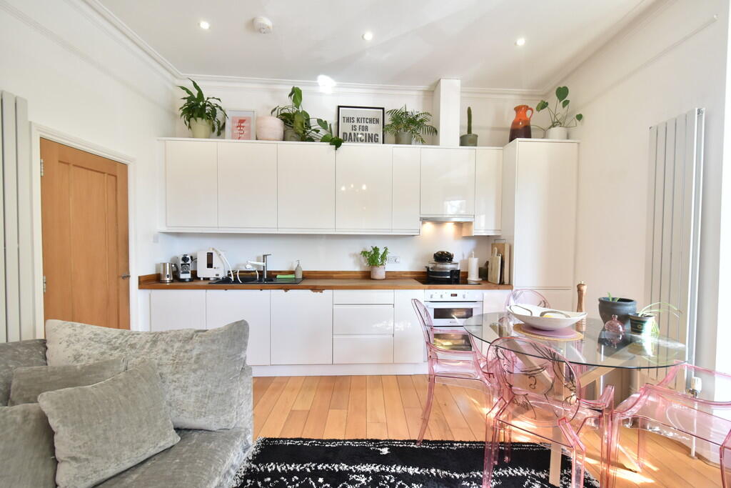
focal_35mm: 15
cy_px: 244
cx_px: 366
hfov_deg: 100.4
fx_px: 305
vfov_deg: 77.3
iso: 500
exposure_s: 1/50
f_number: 3.5
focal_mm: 10
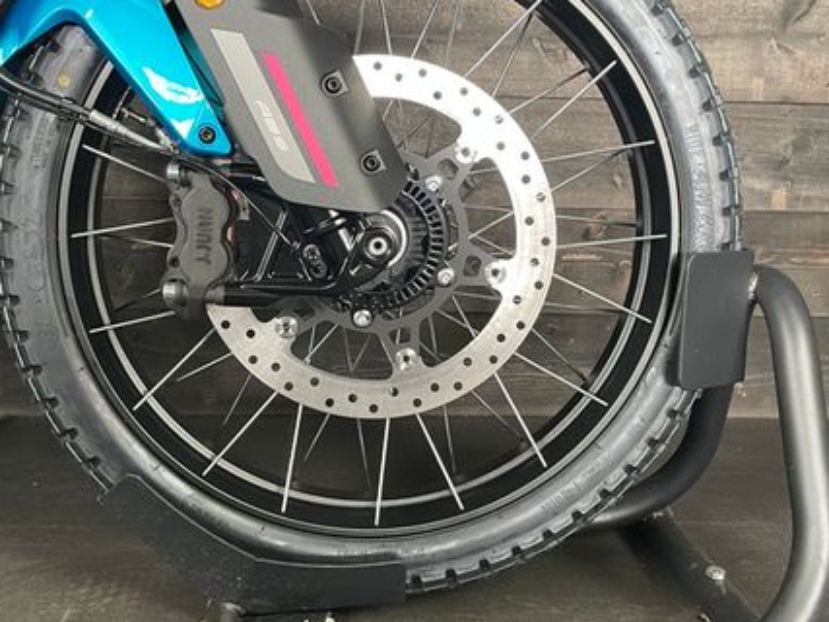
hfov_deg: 47.8
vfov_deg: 36.6
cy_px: 243
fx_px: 934
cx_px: 375
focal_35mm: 39
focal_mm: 4.2
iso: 320
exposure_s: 1/50
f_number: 1.6
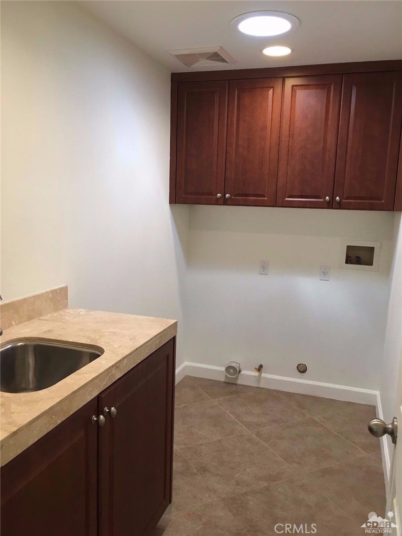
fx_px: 449
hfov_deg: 48.2
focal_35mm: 29
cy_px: 268
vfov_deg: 61.7
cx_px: 201
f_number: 2.2
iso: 40
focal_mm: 4.15
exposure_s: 1/17
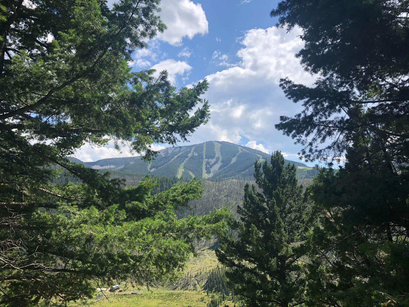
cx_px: 204
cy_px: 154
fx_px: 331
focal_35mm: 28
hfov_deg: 63.4
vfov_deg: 49.7
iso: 20
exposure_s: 1/2000
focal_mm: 3.99
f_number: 1.8
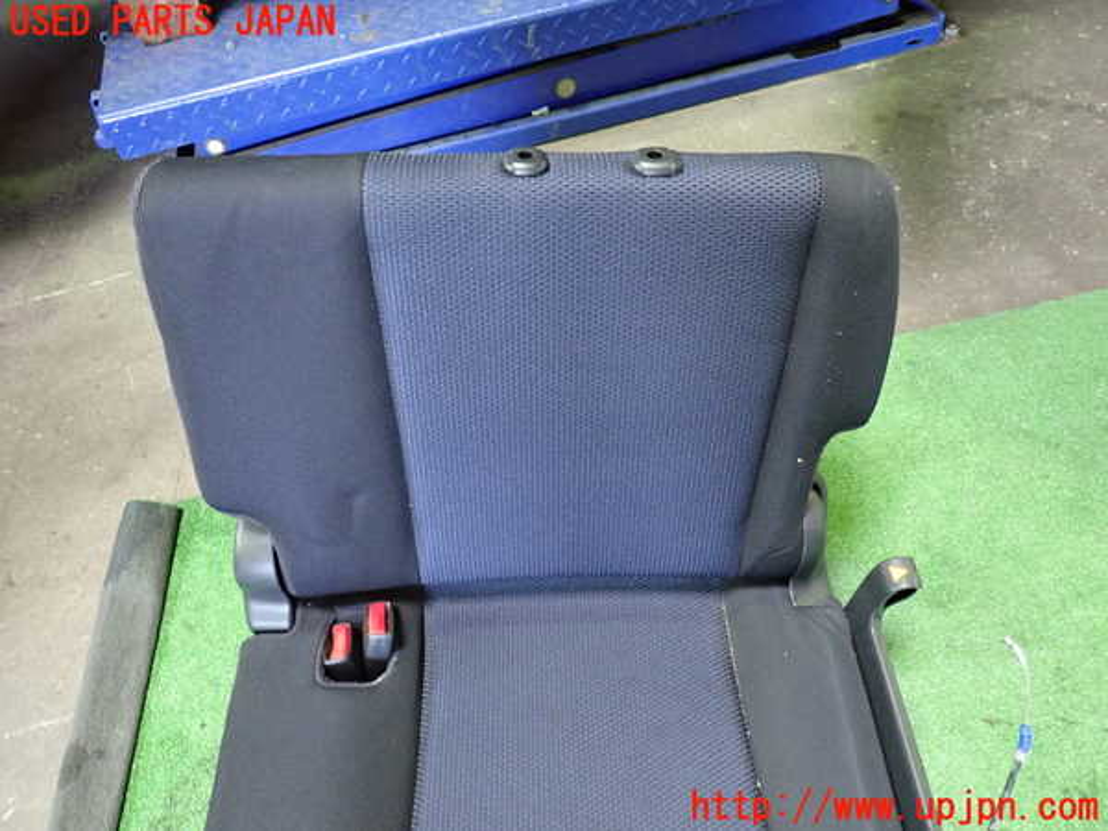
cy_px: 416
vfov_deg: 54.9
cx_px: 554
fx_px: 800
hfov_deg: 69.4
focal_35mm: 25
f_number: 2
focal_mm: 4.5
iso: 500
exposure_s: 1/30
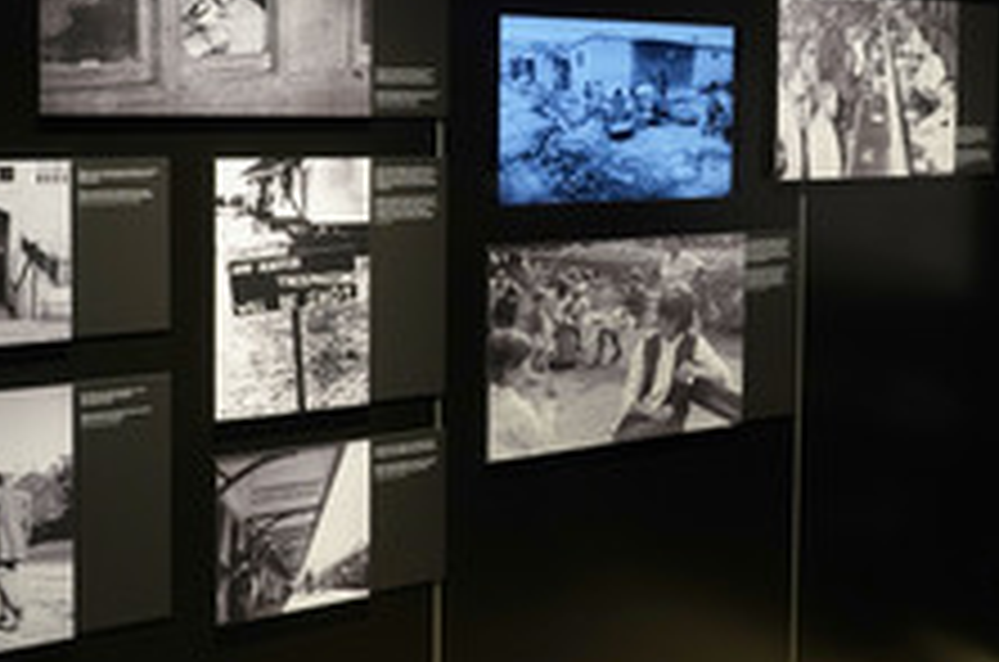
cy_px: 180
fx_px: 1578
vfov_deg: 23.5
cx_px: 700
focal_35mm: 57
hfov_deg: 34.6
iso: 1250
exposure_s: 1/100
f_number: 7.1
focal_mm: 28
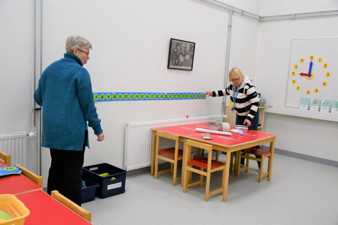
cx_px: 169
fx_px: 310
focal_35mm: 33
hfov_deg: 57.2
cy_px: 112
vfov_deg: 40.0
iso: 640
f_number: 3.8
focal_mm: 22
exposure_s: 1/250
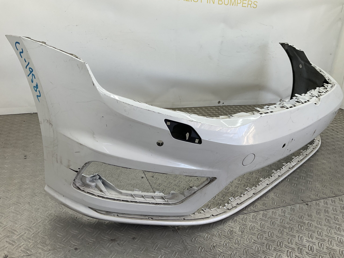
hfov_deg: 61.7
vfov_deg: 48.2
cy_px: 129
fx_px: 288
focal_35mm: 29
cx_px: 172
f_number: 1.8
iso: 16
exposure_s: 1/149
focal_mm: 3
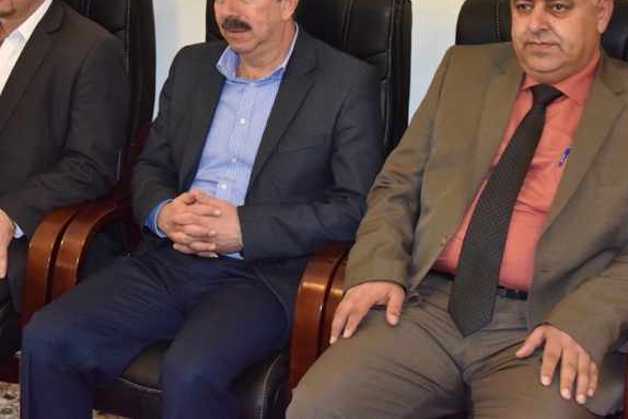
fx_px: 1431
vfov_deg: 16.5
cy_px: 46
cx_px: 254
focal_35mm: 82
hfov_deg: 24.7
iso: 2500
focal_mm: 46
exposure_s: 1/250
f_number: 6.3
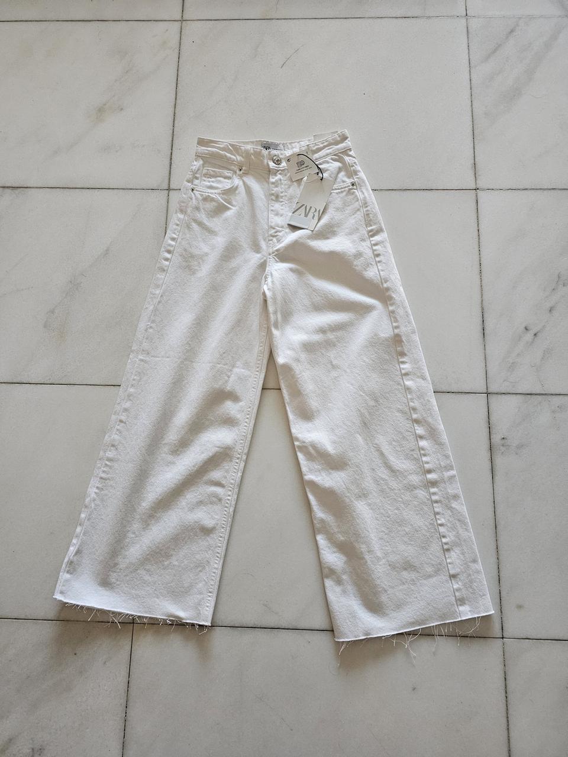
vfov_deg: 73.9
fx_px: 503
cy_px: 378
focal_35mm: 23
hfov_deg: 58.9
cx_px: 284
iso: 640
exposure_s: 1/120
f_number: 1.7
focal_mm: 6.3
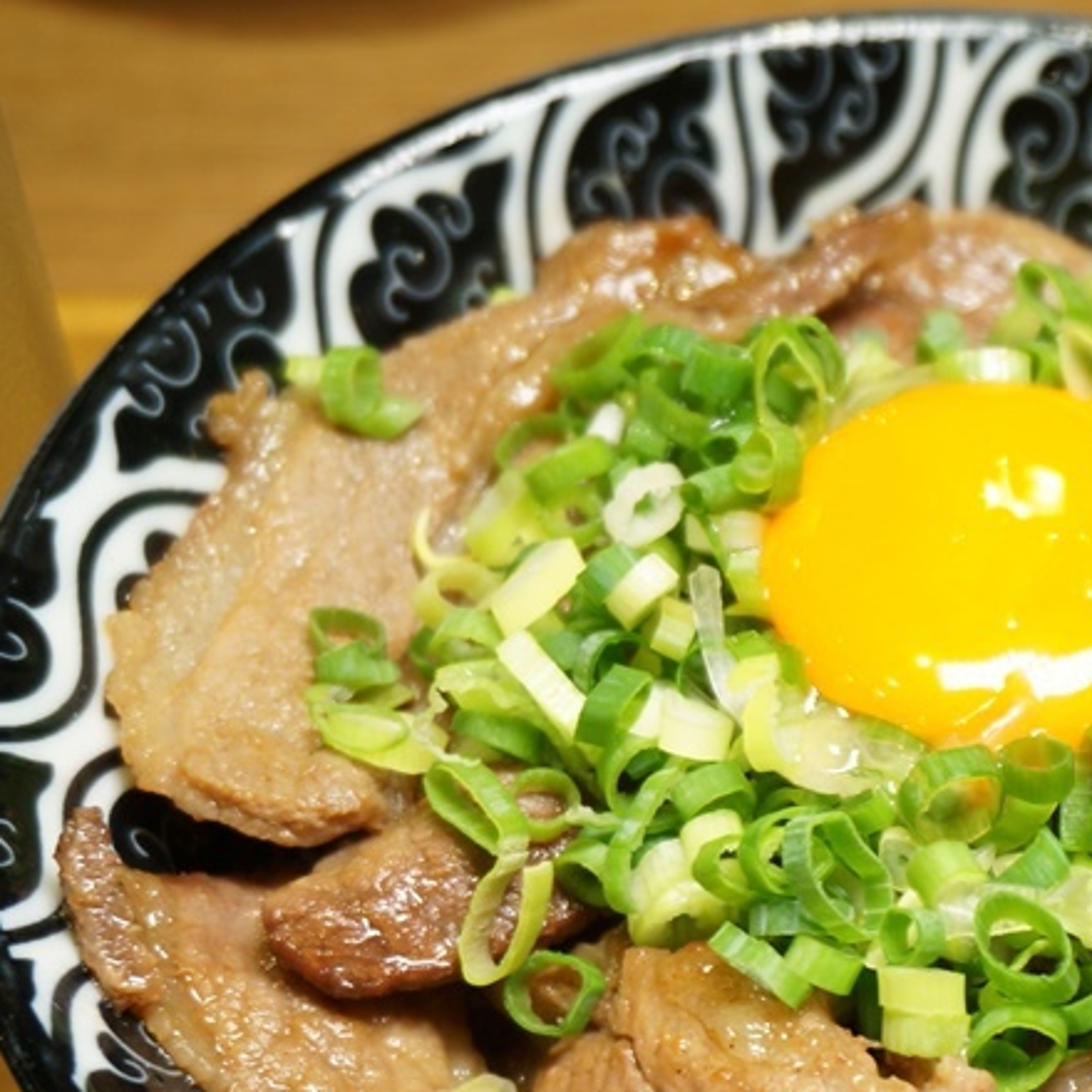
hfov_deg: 21.1
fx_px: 2855
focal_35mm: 80
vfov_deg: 21.5
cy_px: 792
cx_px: 1008
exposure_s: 1/60
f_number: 4.5
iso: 320
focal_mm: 27
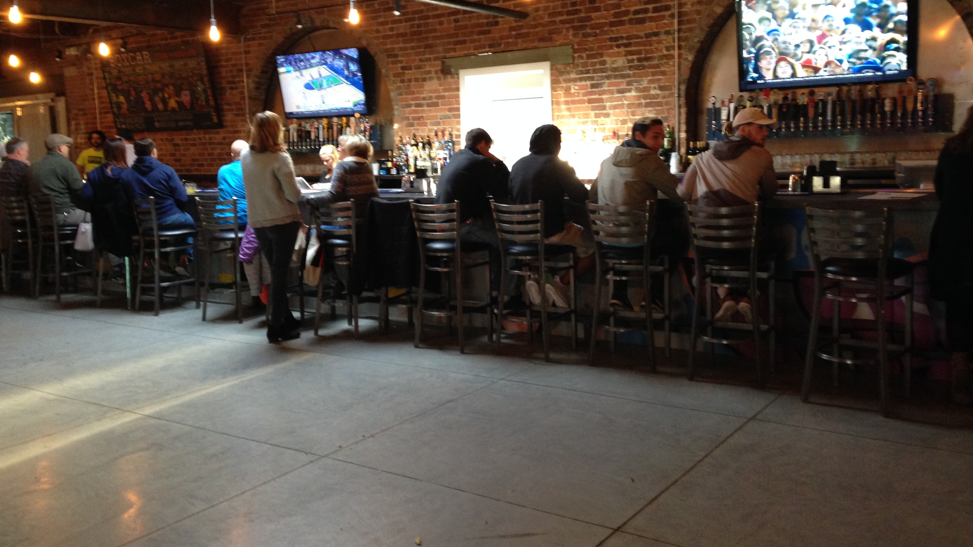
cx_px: 486
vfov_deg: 32.7
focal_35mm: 36
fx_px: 929
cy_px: 218
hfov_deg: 55.3
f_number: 2.4
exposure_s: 1/20
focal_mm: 4.12
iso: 160
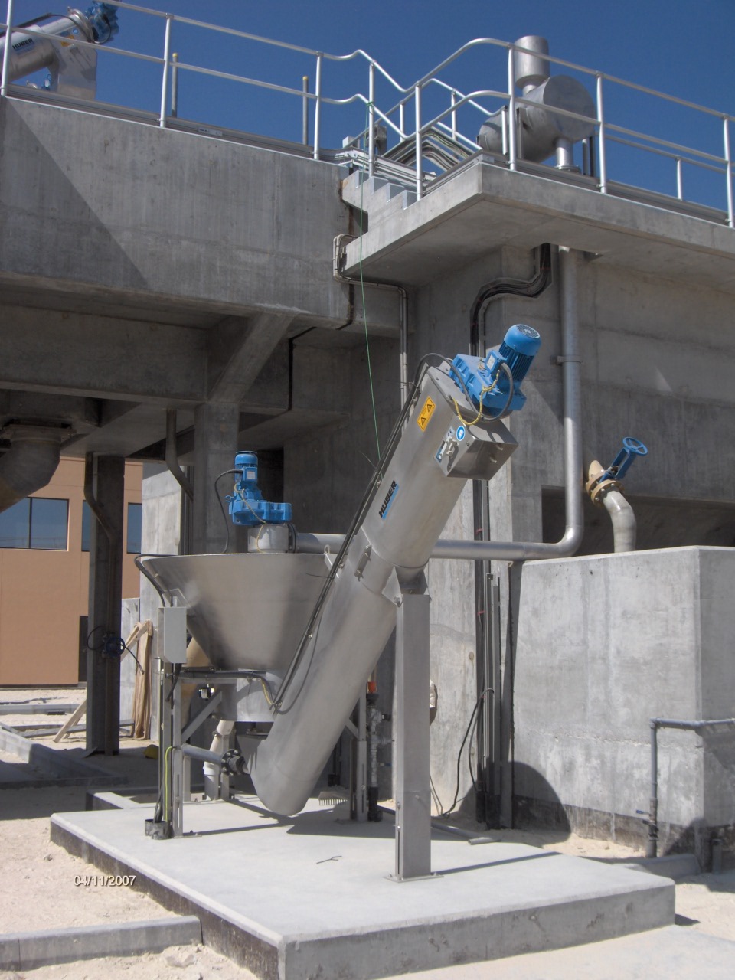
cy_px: 490
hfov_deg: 36.8
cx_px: 368
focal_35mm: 39
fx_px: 1104
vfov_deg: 47.9
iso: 100
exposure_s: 1/1087
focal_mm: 8
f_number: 4.8
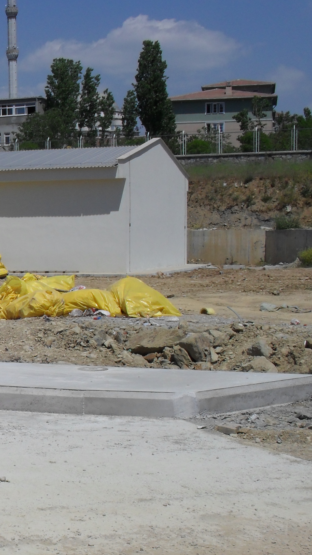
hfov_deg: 15.9
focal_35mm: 70
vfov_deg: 29.9
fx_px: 1029
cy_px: 371
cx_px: -146
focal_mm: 6.3
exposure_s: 1/500
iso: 100
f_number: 8.4
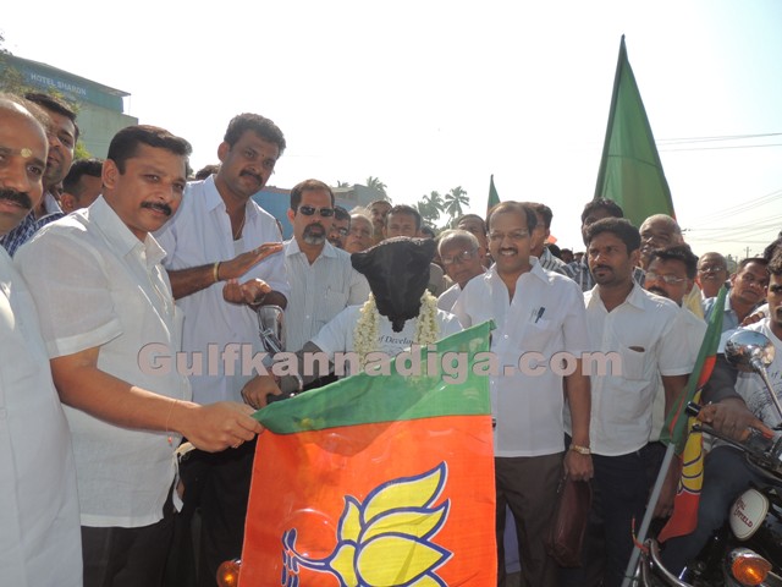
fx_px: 542
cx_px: 391
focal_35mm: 24
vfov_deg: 56.8
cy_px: 294
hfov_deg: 71.6
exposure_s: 1/1000
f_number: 3.3
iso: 100
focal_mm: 4.3
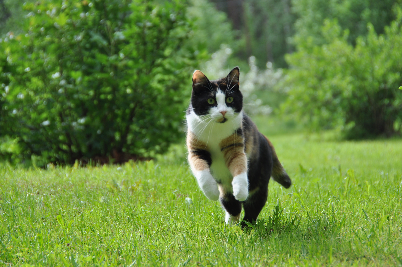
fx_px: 1589
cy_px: 134
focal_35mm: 142
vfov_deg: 9.6
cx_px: 201
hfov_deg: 14.4
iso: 200
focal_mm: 95
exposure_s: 1/400
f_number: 5.3
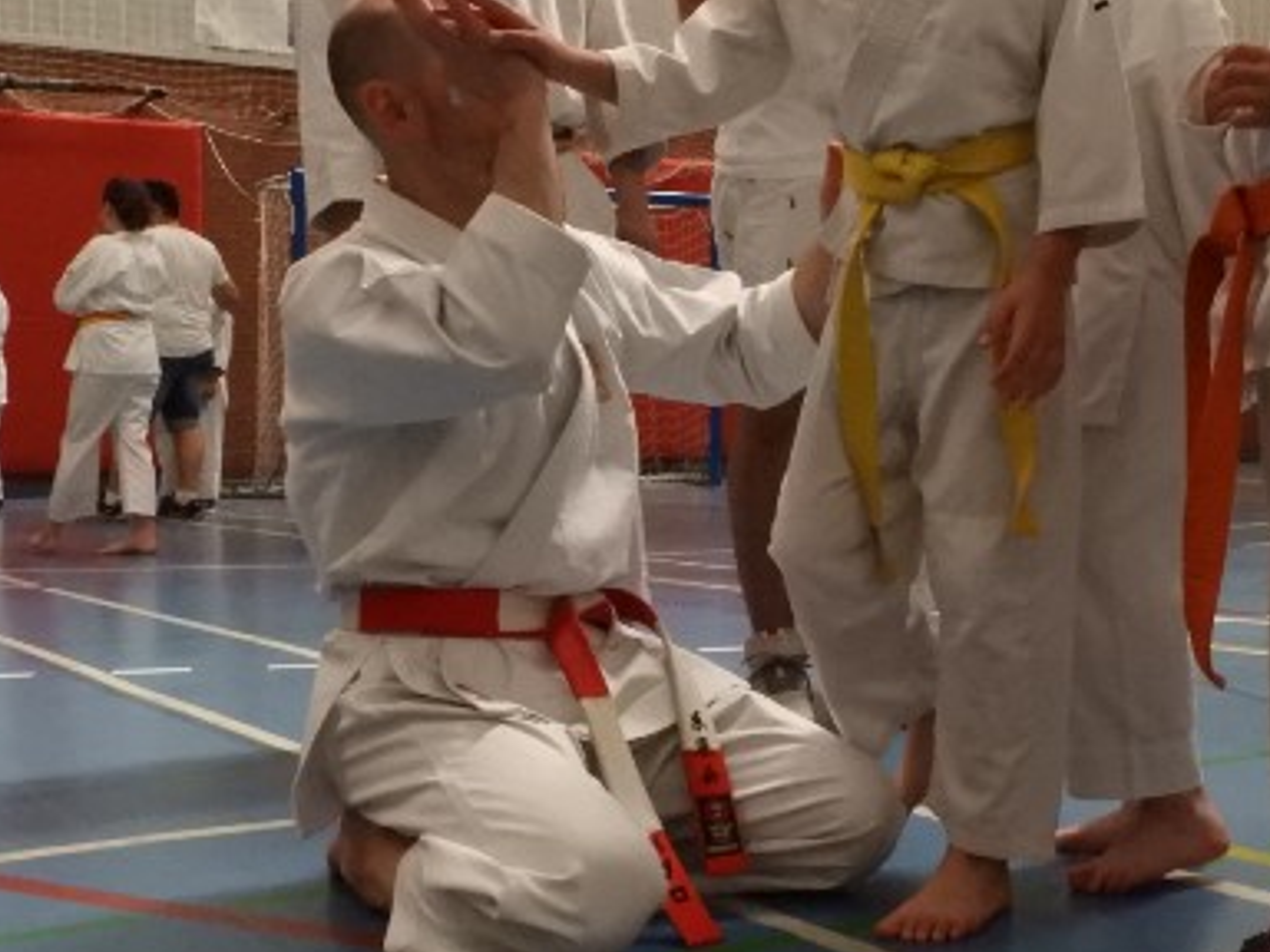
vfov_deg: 26.5
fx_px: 2018
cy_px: 416
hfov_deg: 34.7
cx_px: 817
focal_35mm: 55
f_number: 6.4
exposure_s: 1/160
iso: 1600
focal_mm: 5.9
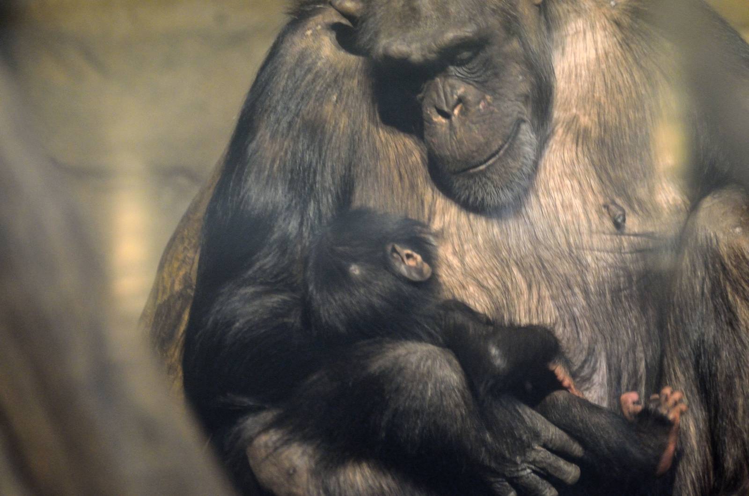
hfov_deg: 6.3
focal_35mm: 330
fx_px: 6852
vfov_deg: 4.1
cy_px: 248
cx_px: 374
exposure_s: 1/30
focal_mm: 220
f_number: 5.3
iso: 3200
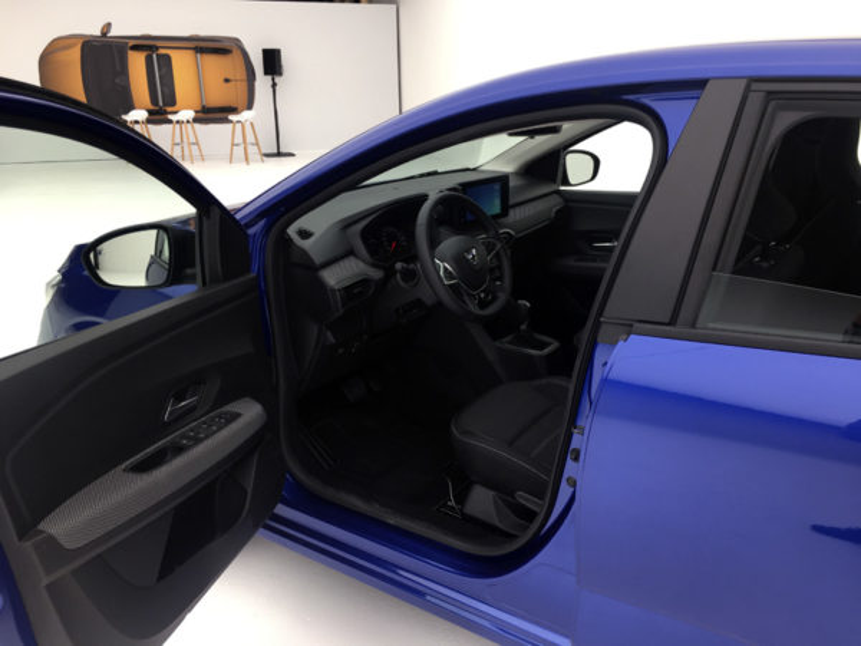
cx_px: 430
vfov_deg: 48.2
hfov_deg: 61.7
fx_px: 721
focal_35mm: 29
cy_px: 323
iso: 32
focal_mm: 4.15
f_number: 2.2
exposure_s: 1/50
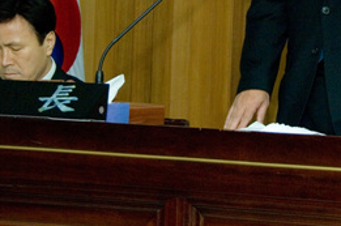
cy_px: -14
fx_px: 1825
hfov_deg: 10.6
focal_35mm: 193
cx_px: 304
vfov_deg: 7.1
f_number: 5.6
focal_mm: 48
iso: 400
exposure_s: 1/125
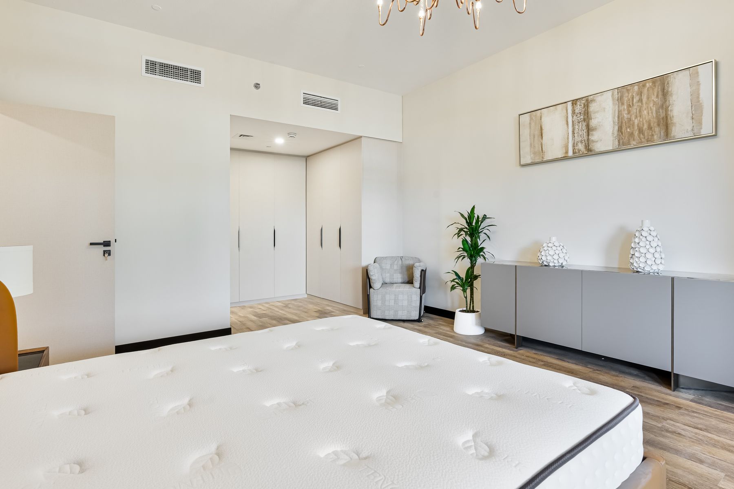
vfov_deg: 73.7
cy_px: 244
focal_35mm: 16
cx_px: 367
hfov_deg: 96.7
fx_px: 326
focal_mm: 16
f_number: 10
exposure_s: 5
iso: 100
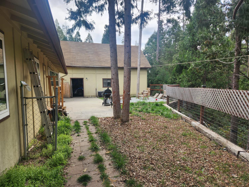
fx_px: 165
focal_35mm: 23
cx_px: 124
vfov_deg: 58.9
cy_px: 94
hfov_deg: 73.9
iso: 20
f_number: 1.8
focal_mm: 5.4
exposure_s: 1/499
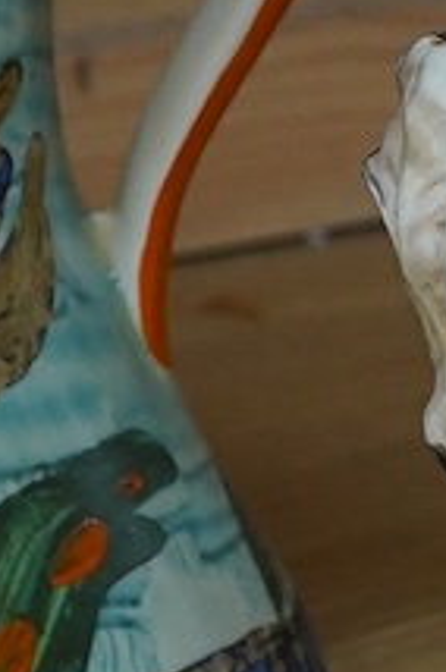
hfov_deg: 5.7
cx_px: 807
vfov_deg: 8.7
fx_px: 4418
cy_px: 115
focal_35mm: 237
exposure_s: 1/100
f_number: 13
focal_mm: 30
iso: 2500
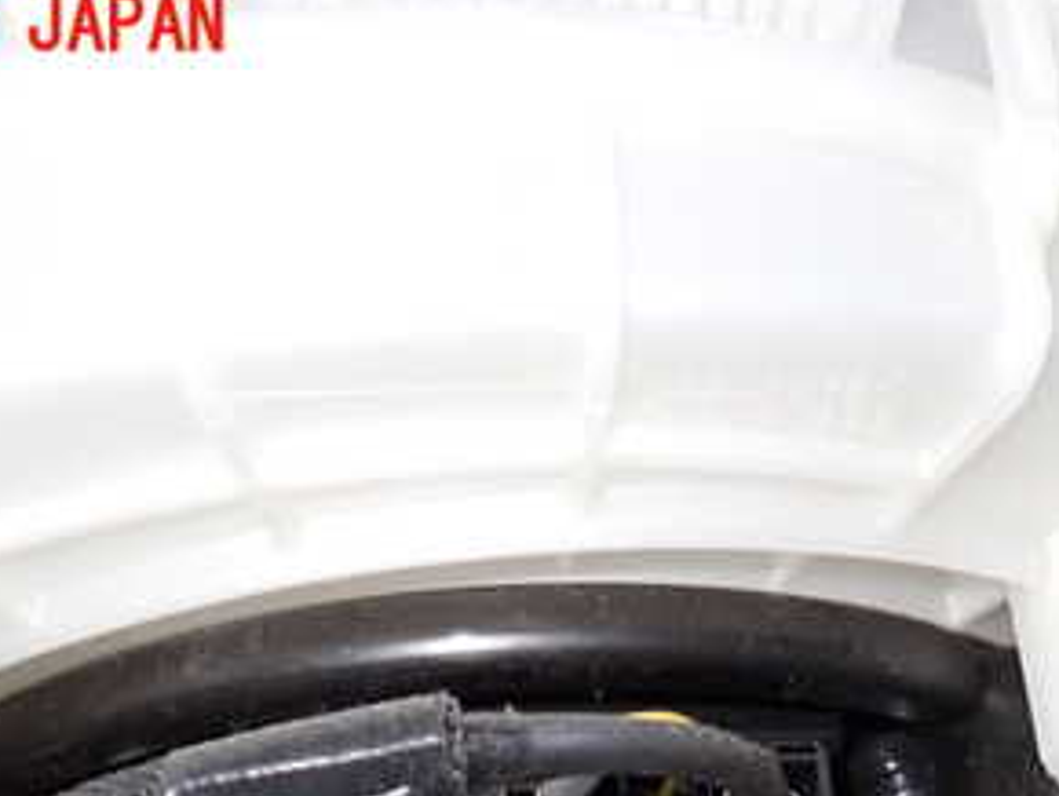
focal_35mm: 62
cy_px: 803
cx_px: 657
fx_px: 1898
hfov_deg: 31.0
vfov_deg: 22.7
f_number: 2.3
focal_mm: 5.4
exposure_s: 1/30
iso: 320
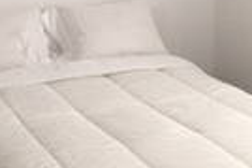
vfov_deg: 13.8
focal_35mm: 98
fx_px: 685
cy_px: 30
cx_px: -26
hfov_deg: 19.9
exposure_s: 1/15
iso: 320
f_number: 2.4
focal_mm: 4.28
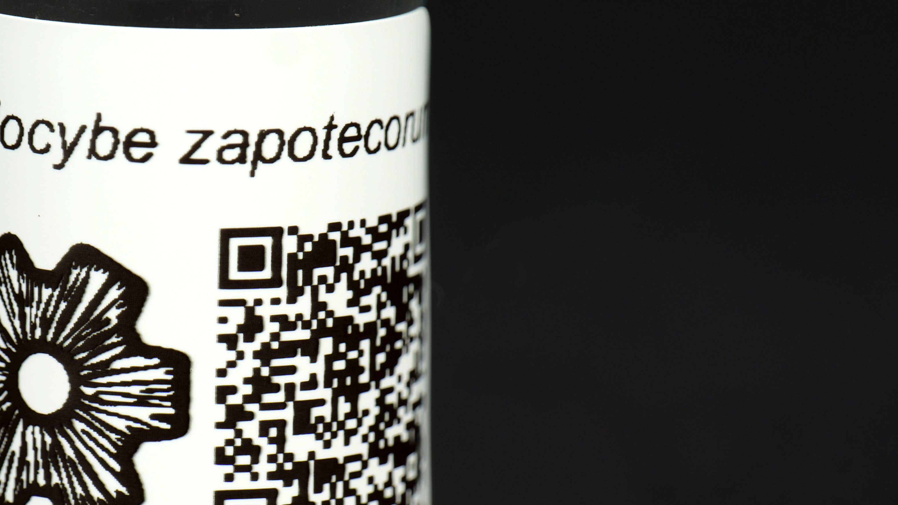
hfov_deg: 7.5
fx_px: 6834
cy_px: 85
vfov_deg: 4.2
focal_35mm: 287
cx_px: 213
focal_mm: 105
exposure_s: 1/60
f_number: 8
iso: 100
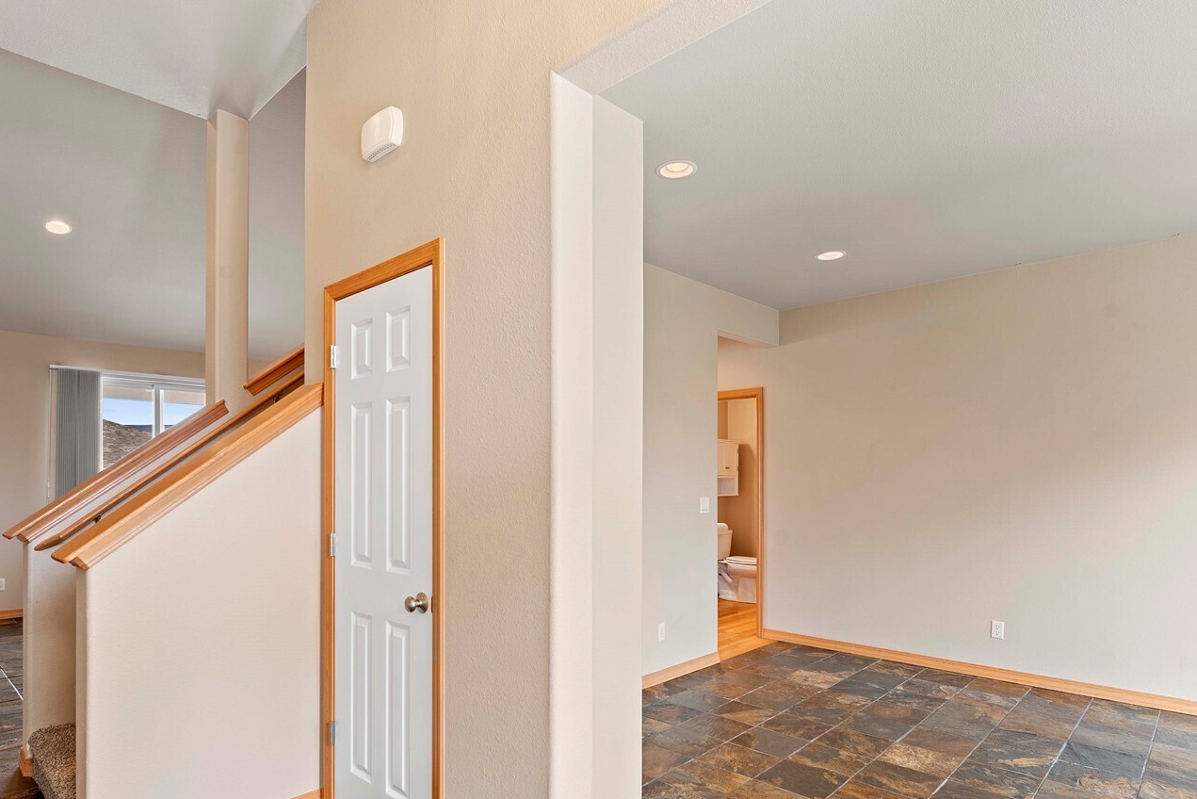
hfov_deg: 83.7
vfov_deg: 61.4
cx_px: 538
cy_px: 480
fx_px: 665
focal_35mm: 20
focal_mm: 15
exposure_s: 1/3
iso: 200
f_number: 8
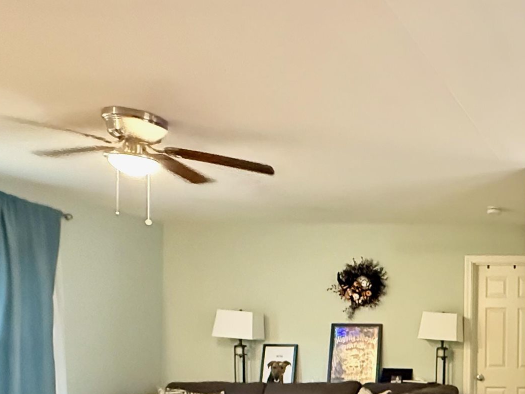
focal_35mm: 41
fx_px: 622
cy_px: 352
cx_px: 626
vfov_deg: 33.4
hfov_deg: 36.0
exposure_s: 1/40
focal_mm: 2.22
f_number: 2.2
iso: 1600
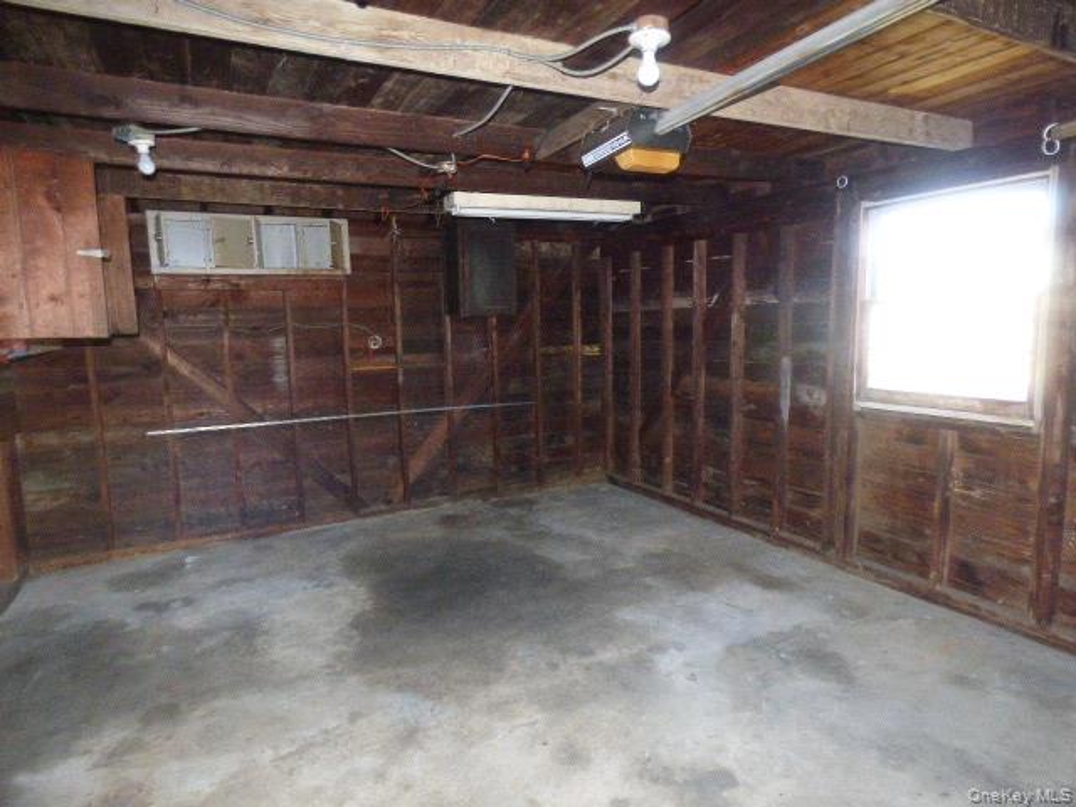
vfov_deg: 66.0
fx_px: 622
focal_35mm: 20
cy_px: 404
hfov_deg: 81.7
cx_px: 538
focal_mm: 3.58
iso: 800
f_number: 2.8
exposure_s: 1/60
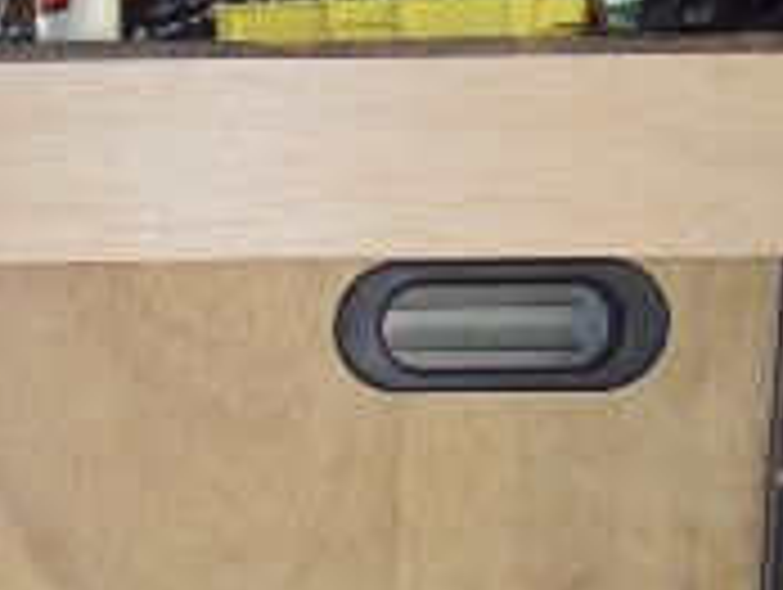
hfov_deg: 26.4
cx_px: 140
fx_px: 1631
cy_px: 671
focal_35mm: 72
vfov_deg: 19.5
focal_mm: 5
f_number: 3.4
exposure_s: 1/125
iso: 80
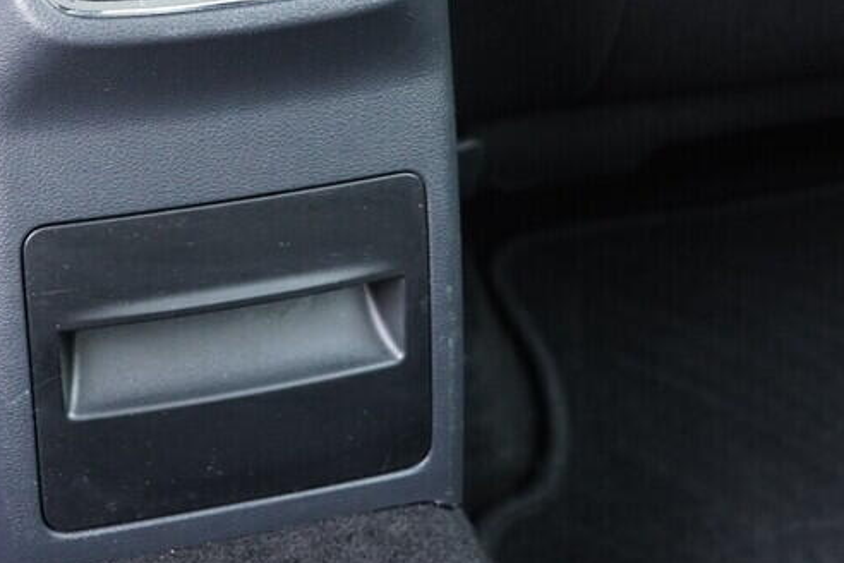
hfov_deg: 26.5
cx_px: 172
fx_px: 1758
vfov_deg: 17.8
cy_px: 32
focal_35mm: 75
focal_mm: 24
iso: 1600
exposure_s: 1/40
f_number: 2.8
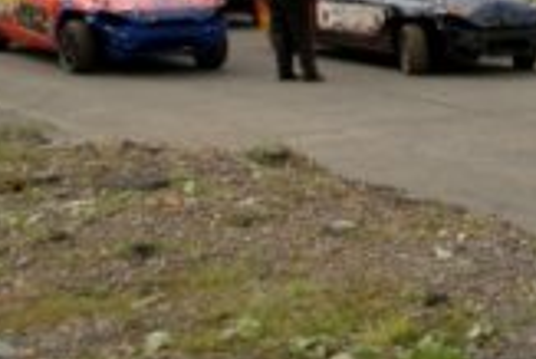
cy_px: -217
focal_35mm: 153
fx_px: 2280
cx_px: 552
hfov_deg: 13.2
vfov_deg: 8.7
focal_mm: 26
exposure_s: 1/1250
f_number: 4.2
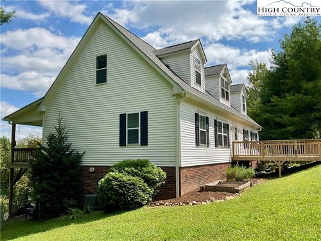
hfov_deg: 61.7
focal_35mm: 29
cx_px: 160
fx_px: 269
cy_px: 120
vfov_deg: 48.2
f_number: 1.8
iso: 25
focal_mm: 3
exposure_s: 1/2959
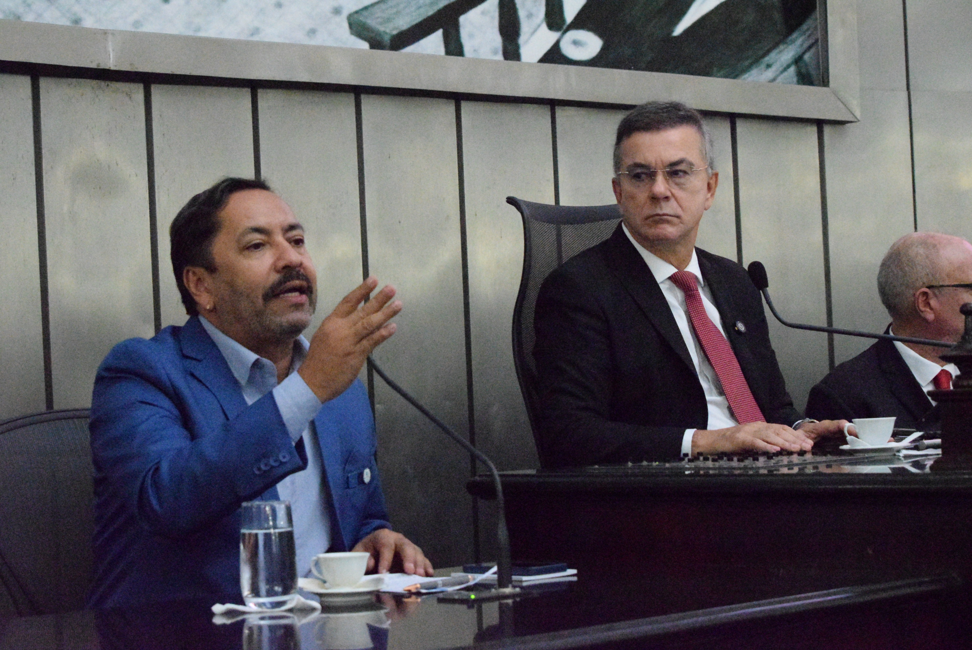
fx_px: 2229
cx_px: 486
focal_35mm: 82
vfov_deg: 16.6
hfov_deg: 24.6
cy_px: 325
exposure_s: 1/400
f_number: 8
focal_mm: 55
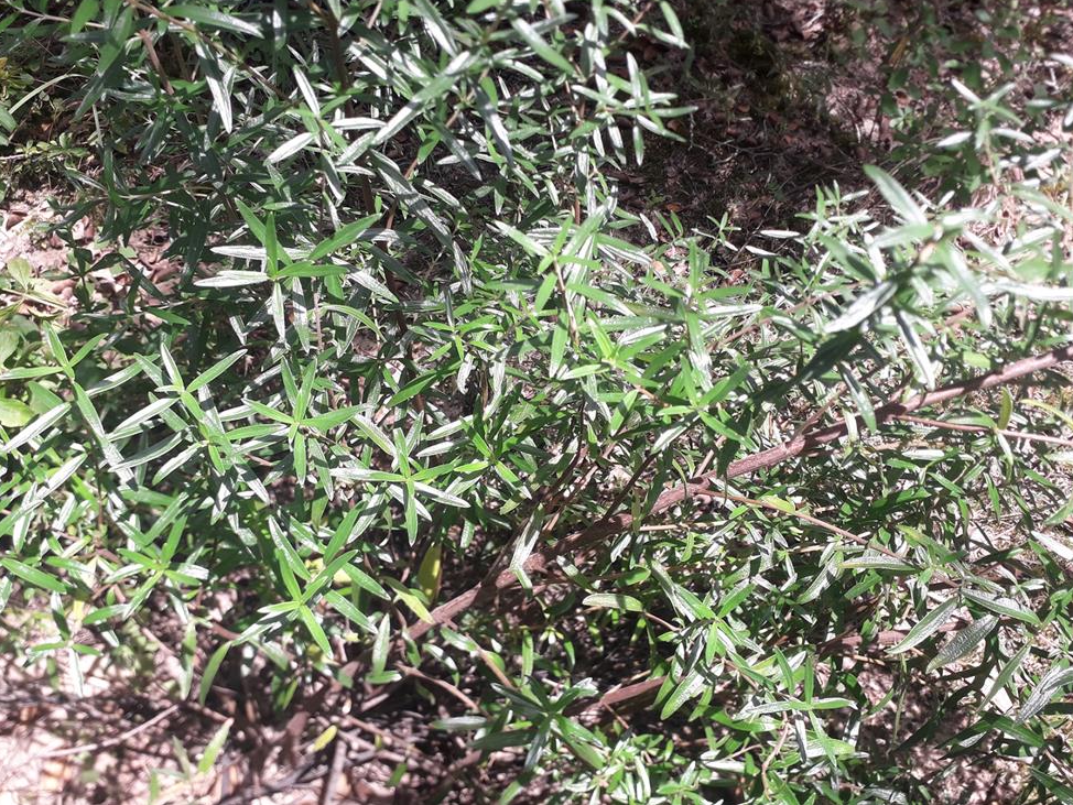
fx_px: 868
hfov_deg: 63.4
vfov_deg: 49.8
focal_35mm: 28
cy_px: 389
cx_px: 550
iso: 40
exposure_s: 1/464
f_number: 1.9
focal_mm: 3.6
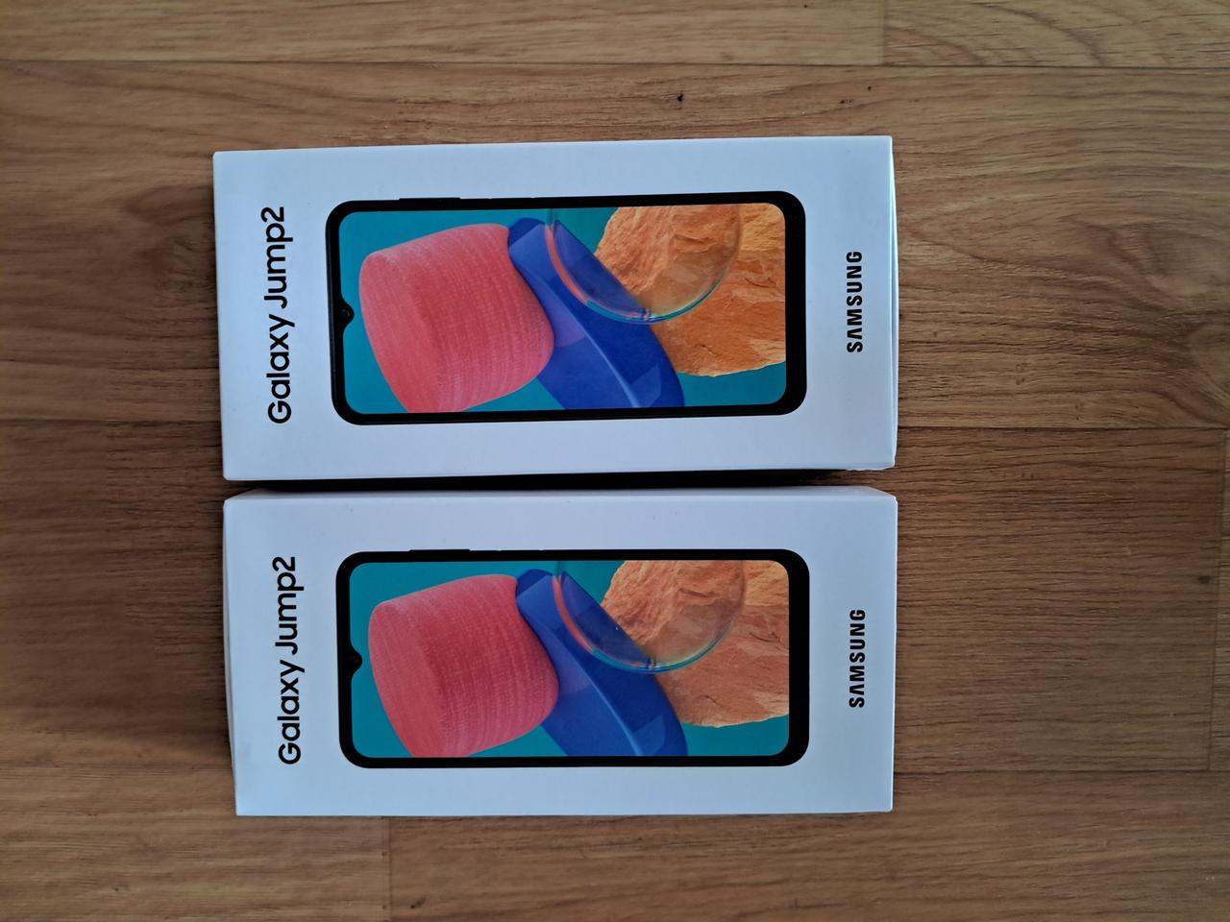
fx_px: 959
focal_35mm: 27
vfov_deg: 51.4
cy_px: 461
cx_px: 615
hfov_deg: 65.3
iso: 500
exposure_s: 1/24
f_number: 1.8
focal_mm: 4
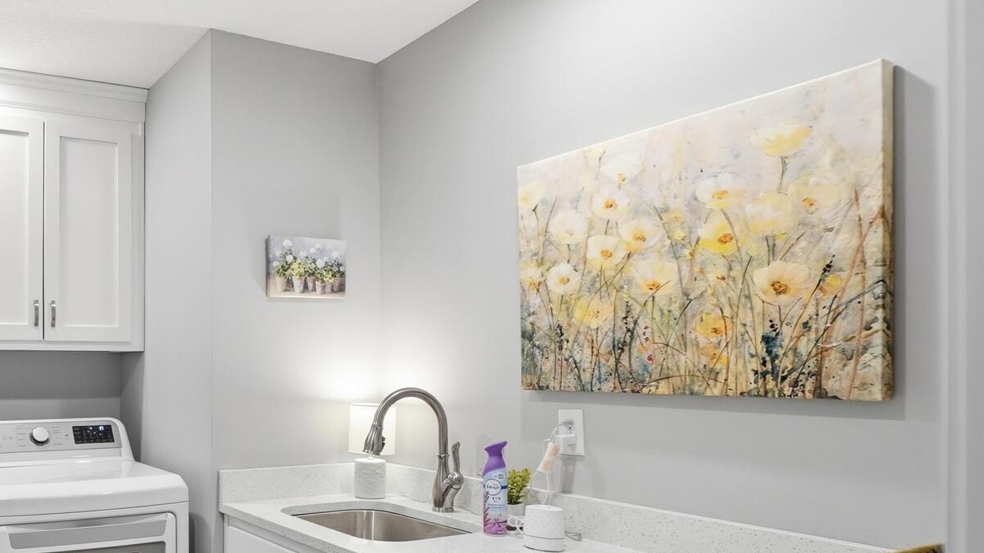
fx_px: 678
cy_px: 406
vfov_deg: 43.1
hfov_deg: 65.2
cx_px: 191
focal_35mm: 26
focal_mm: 10
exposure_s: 1/100
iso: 125
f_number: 7.1
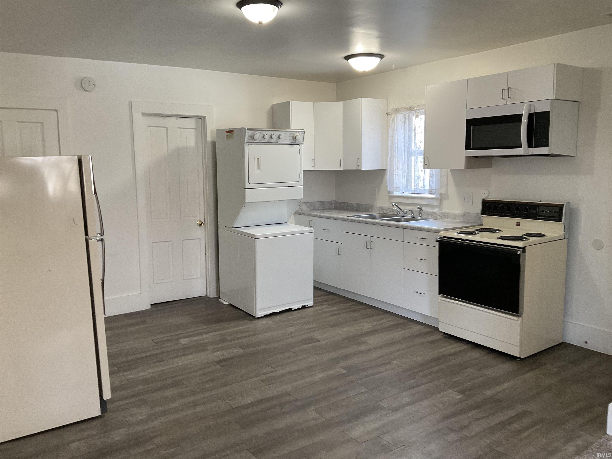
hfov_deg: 61.7
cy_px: 230
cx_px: 306
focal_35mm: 29
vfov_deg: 48.2
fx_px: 513
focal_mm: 3
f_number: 1.8
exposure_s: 1/60
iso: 64
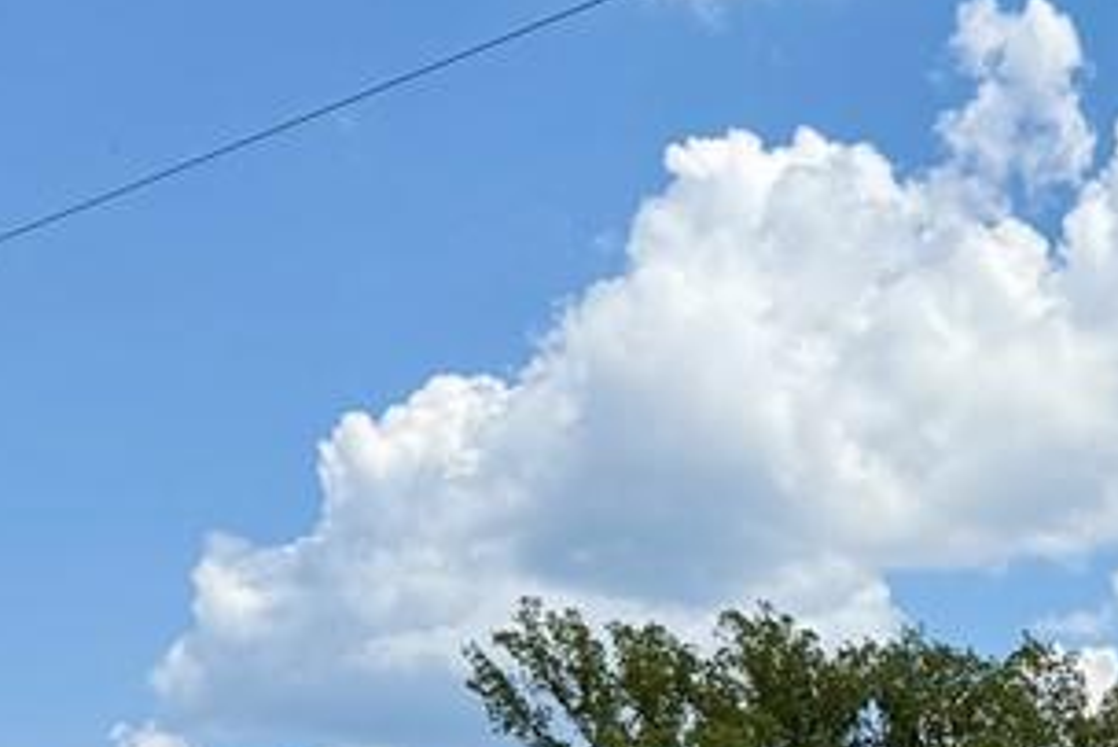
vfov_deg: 14.4
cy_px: 1332
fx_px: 2610
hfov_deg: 22.6
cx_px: 1272
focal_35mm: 84
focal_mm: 6.76
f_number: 1.78
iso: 80
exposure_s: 1/3425
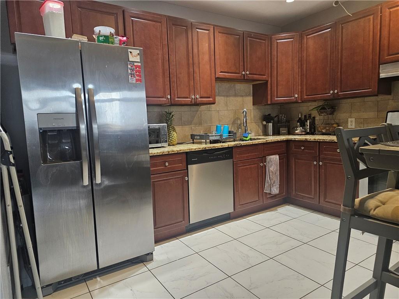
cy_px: 150
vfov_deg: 58.9
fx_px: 265
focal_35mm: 23
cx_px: 200
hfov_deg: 73.9
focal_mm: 6.3
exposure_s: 1/120
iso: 640
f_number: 1.7
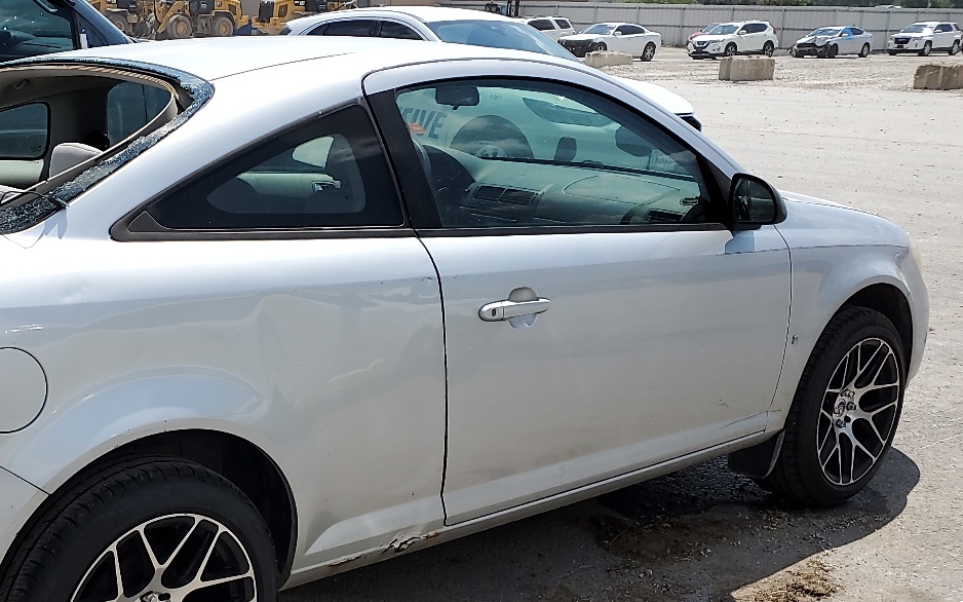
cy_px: 403
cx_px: 234
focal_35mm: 47
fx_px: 1233
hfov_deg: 41.3
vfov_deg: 27.2
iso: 50
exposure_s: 1/5000
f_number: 1.5
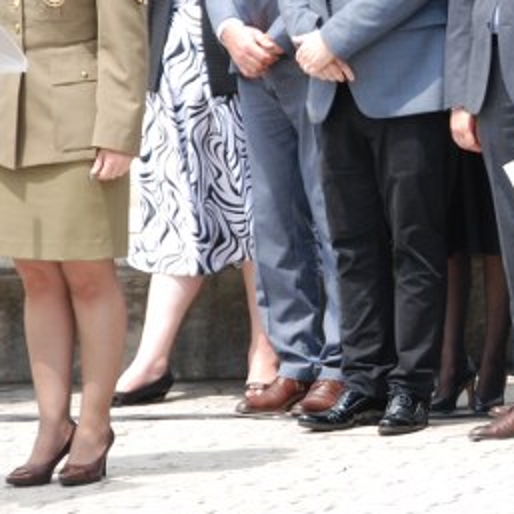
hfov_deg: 6.2
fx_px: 4670
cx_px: 704
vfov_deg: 6.3
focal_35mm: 278
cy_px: 88
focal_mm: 70
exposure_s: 1/200
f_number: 5.6
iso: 200
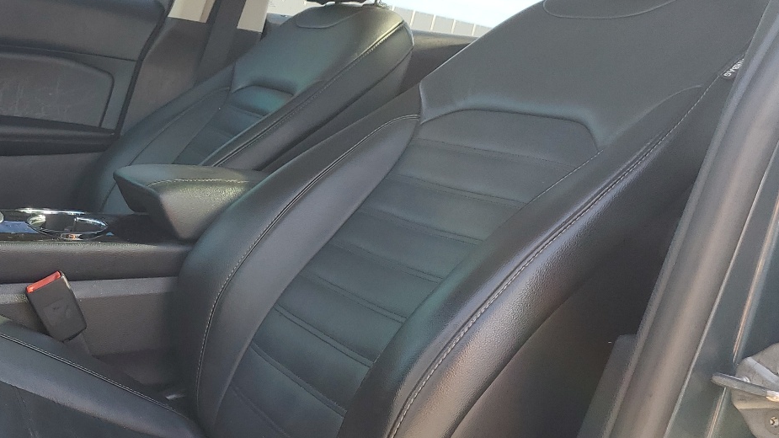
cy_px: 209
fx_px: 1012
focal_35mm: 49
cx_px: 158
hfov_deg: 40.4
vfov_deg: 24.4
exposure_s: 1/250
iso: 50
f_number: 1.5
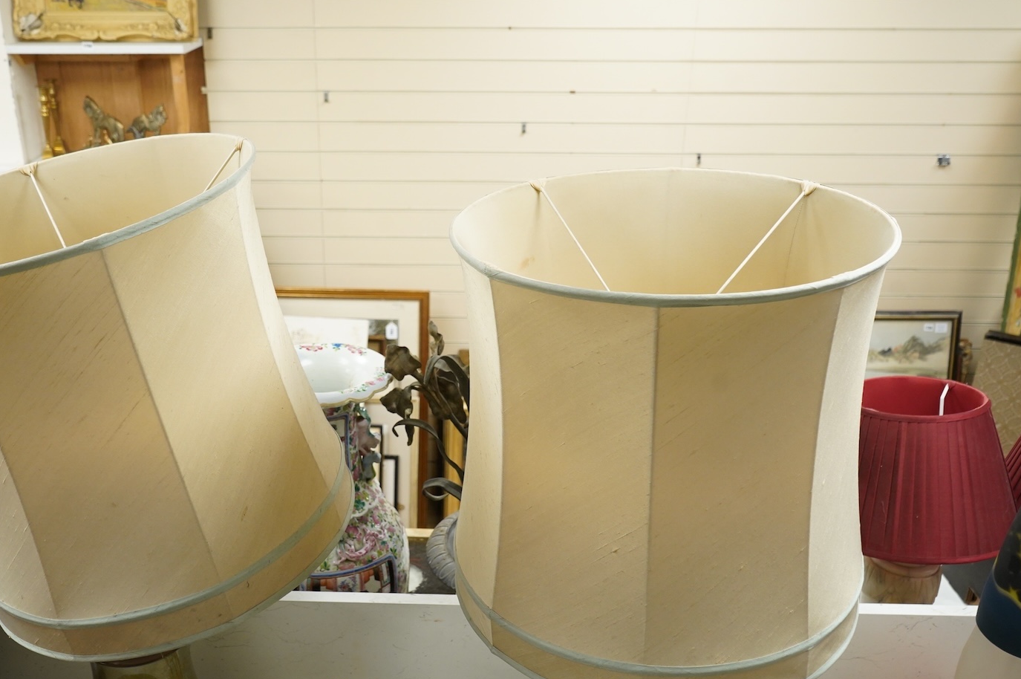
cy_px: 376
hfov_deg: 54.2
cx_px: 418
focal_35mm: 35
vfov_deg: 37.7
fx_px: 992
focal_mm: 28
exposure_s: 1/100
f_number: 6.3
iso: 2500
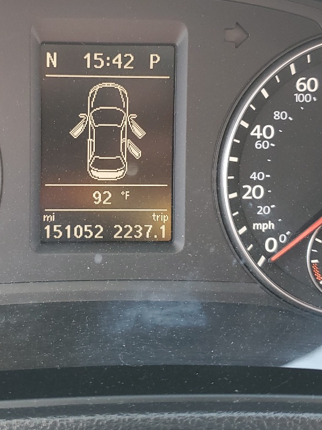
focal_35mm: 55
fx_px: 682
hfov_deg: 26.4
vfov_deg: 34.8
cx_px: 105
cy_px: 171
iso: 53
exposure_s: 1/60.2
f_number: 1.5
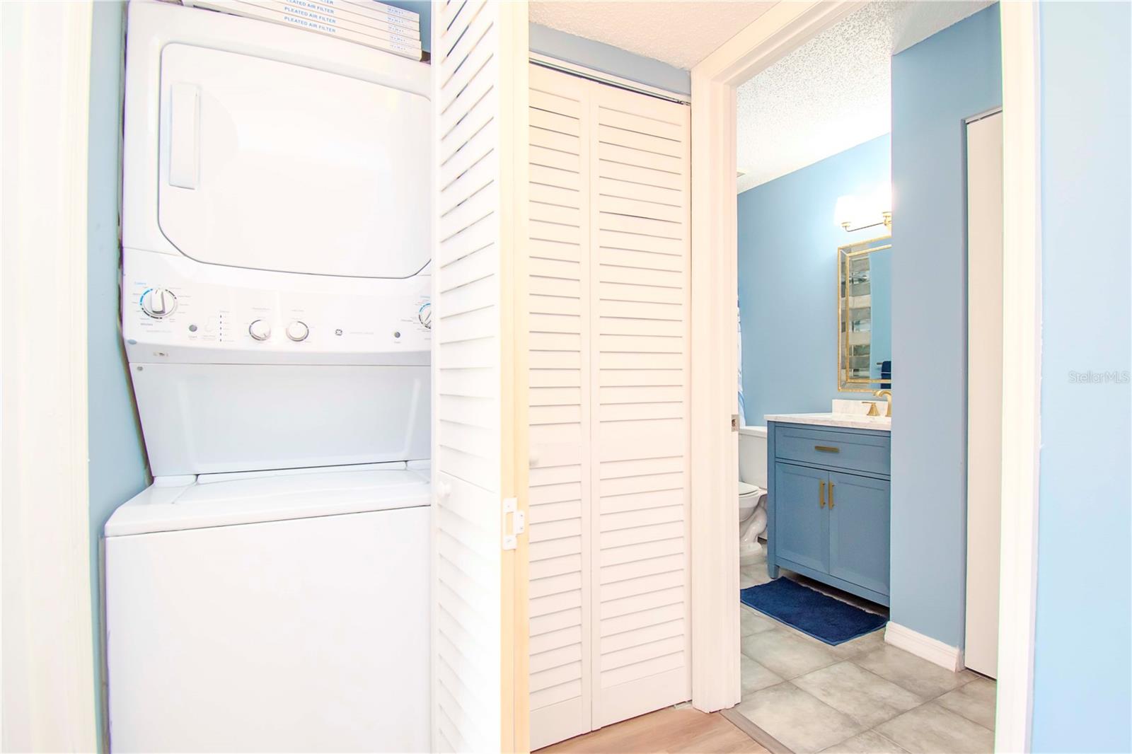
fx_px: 519
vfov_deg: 72.0
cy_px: 377
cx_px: 566
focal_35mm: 16
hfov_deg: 95.0
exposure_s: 1/20
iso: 800
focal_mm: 11
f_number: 6.3
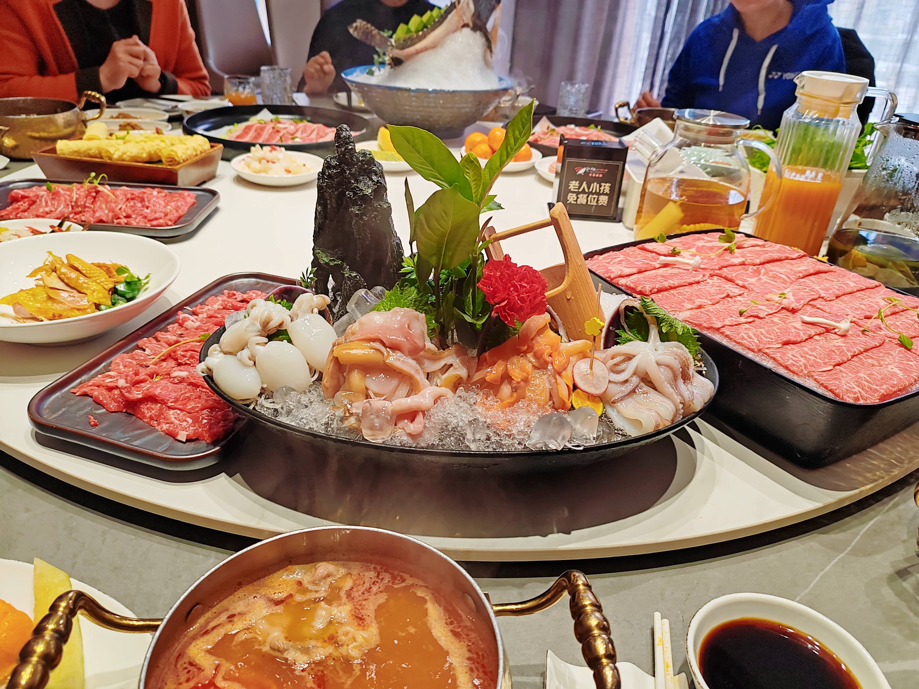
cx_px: 460
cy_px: 344
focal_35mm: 27
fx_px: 717
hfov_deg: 65.3
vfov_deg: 51.4
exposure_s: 1/100
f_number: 1.8
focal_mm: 6.14
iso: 92
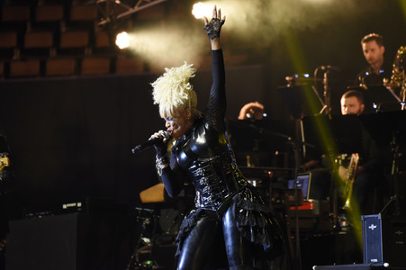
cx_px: 203
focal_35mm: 220
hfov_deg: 9.4
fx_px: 2479
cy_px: 135
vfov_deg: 6.2
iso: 2500
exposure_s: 1/60
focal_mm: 220
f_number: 5.6
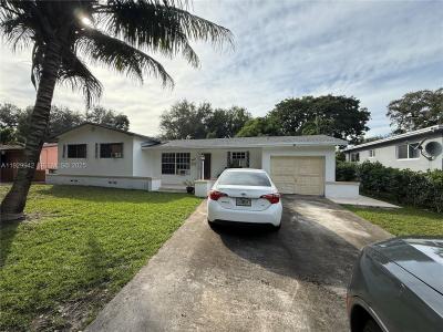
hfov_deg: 102.1
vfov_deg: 85.7
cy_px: 166
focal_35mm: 14
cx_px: 222
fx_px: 179
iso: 64
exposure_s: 1/1211
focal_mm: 2.22
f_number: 2.2
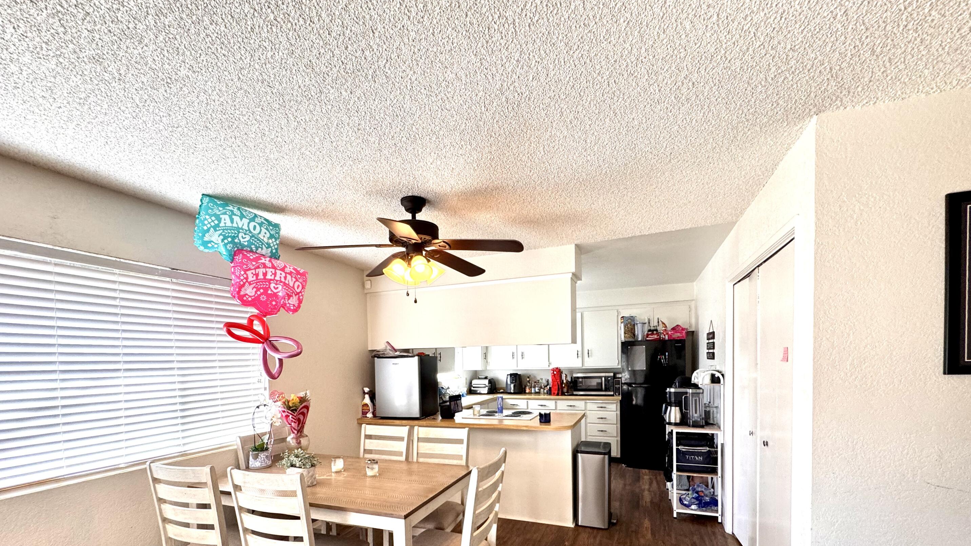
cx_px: 476
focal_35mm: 16
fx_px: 412
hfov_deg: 99.4
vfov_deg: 65.0
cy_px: 373
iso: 160
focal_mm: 2.22
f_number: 2.2
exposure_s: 1/120
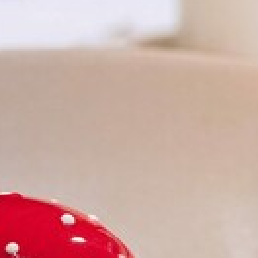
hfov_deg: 6.4
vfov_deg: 6.4
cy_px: 197
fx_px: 2302
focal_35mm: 273
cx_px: 98
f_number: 5.6
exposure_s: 1/50
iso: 2500
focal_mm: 50
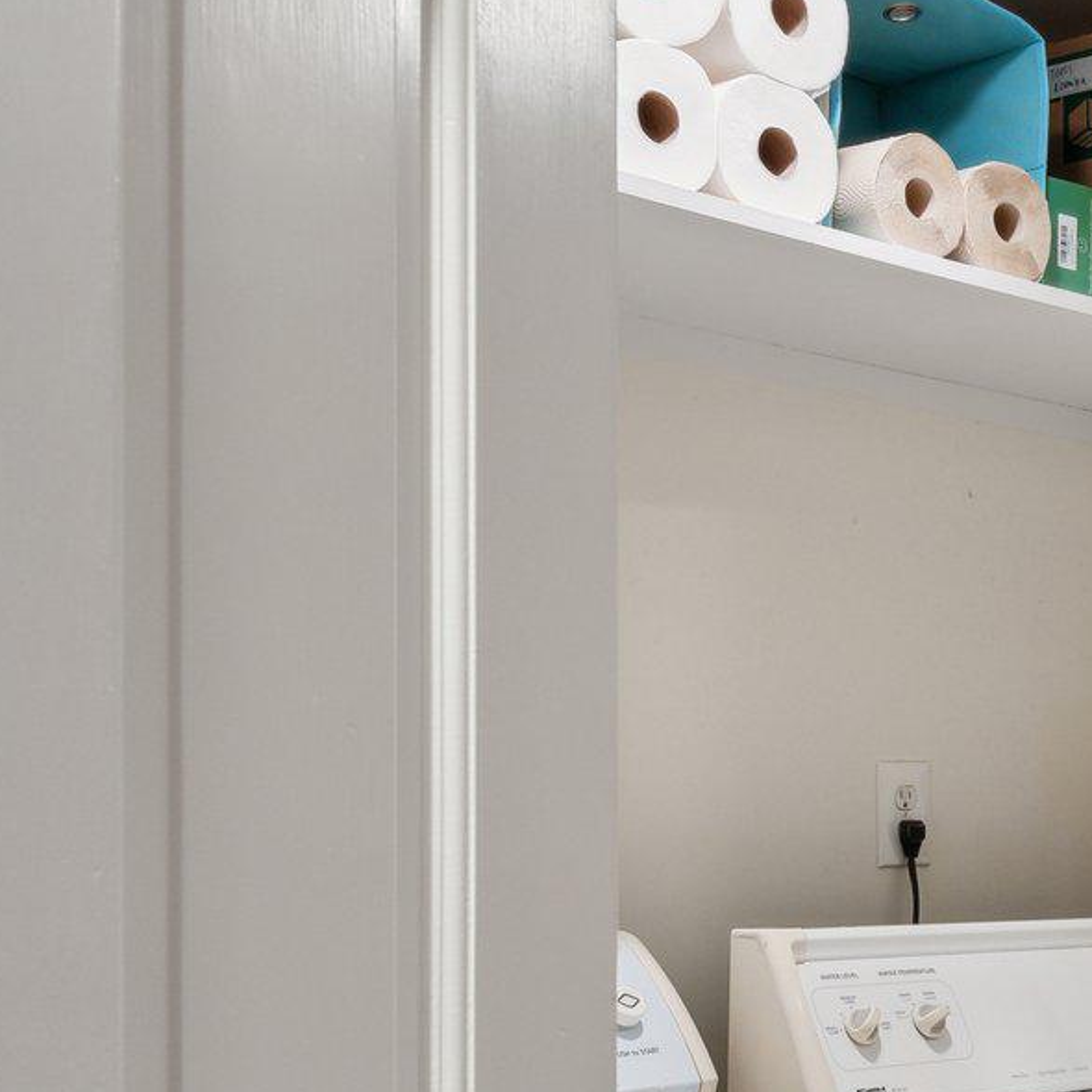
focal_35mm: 59
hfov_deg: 25.9
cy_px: 897
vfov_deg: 28.4
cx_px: 1320
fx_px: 2106
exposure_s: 1/15
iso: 400
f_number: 7.1
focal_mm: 20
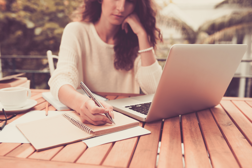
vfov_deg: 37.9
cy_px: 84
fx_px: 245
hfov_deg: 54.4
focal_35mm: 35
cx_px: 126
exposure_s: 1/250
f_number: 3.2
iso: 100
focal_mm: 35
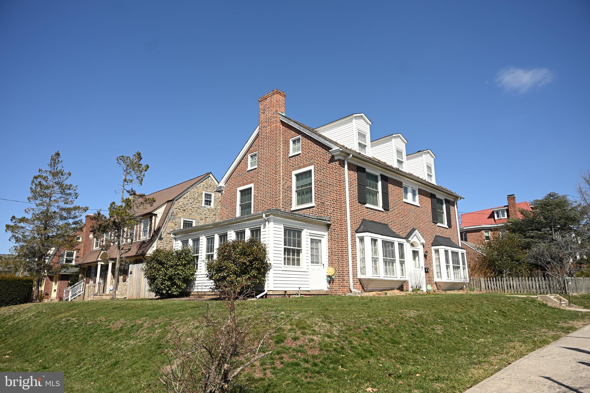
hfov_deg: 73.7
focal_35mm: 24
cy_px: 196
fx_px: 393
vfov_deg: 53.1
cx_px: 295
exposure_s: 1/5000
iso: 400
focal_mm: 24
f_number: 4
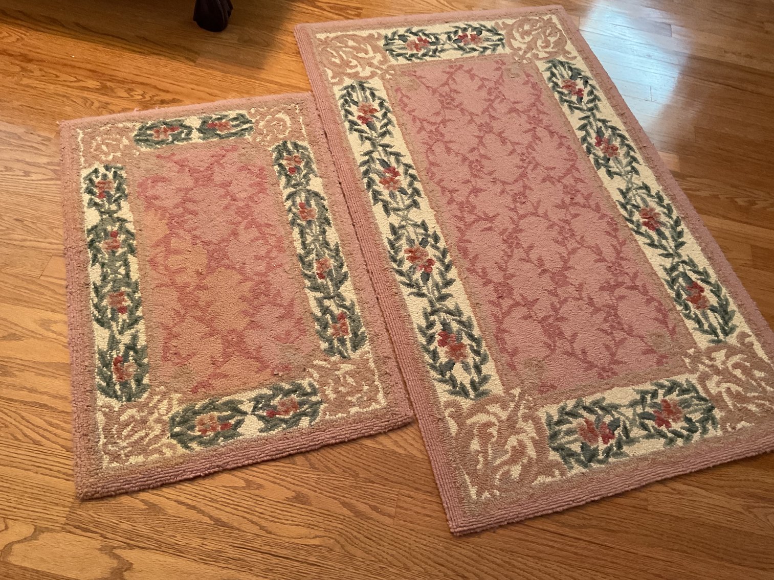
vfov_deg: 48.2
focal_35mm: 29
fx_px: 648
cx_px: 387
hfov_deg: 61.7
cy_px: 290
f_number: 1.8
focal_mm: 3
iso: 200
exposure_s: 1/40
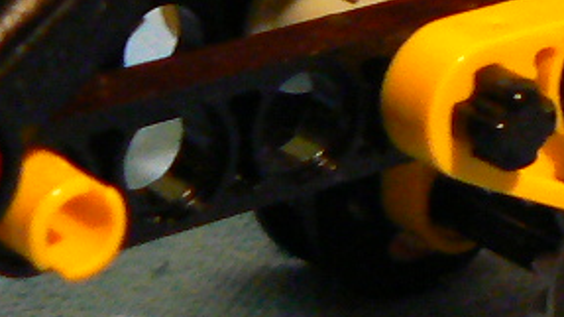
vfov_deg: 6.8
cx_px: 619
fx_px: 2615
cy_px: -189
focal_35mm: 175
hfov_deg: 12.1
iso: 200
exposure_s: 1/8
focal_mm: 6
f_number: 2.8
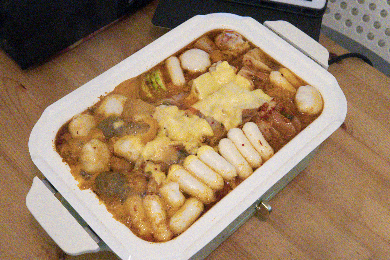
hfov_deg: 43.6
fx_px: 487
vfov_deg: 29.9
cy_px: 130
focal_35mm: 45
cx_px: 195
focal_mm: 30
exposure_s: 1/50
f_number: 7.1
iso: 6400
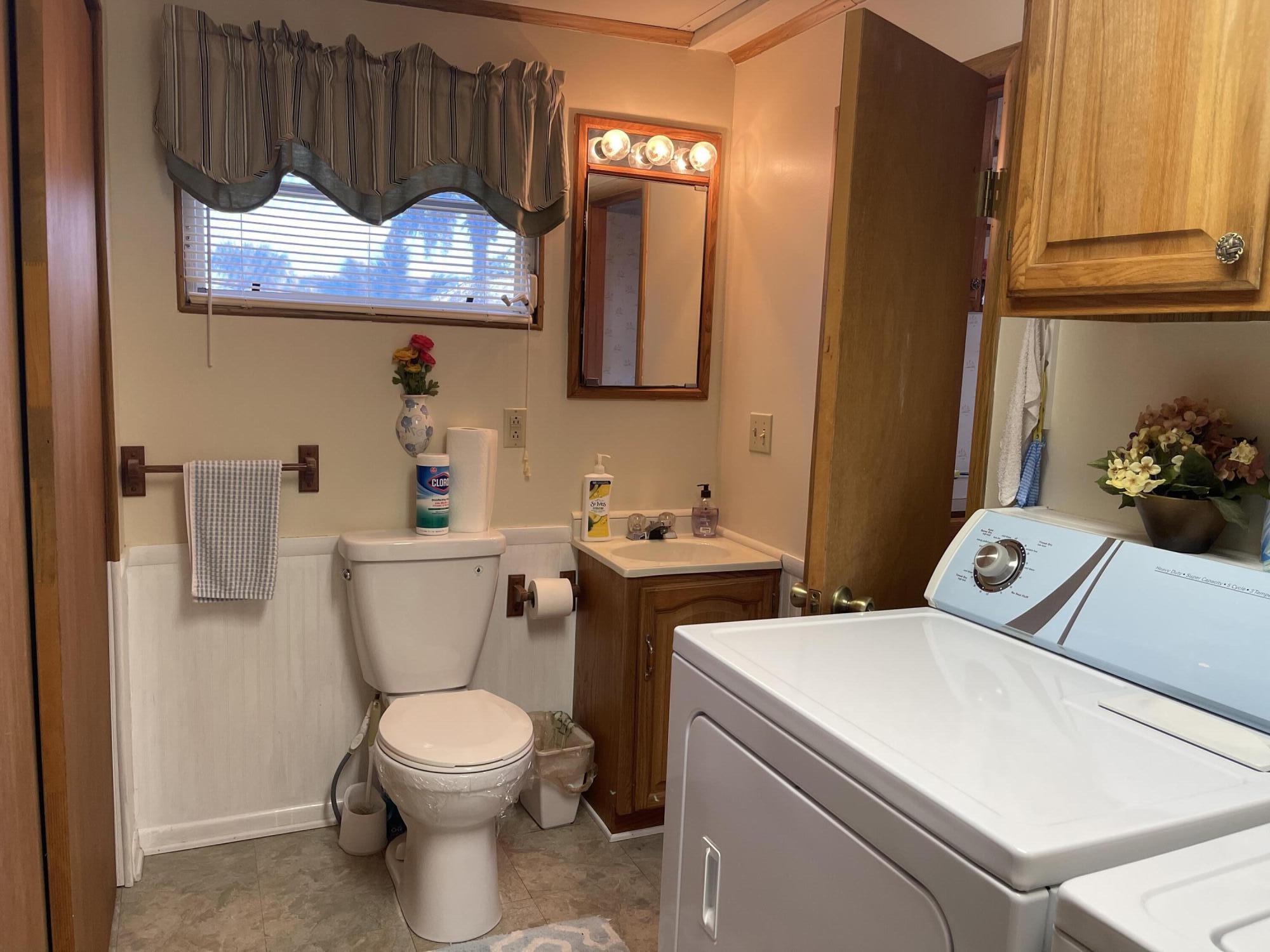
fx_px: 954
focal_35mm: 26
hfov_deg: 67.3
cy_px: 476
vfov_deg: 53.1
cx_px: 635
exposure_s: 1/120
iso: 125
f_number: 1.6
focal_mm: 5.1
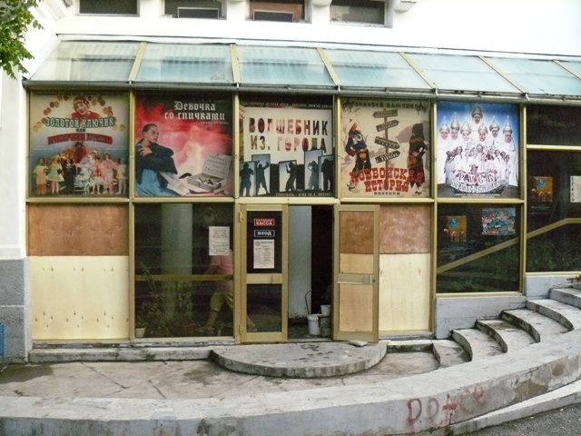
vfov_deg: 39.7
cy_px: 218
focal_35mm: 36
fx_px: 604
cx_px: 290
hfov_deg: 51.4
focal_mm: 6
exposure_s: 1/125
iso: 800
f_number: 2.8
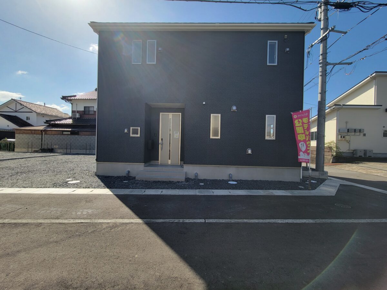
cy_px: 145
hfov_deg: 106.2
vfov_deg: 89.9
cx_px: 194
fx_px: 145
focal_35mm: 13
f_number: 2.2
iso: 50
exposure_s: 1/1476
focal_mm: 2.2
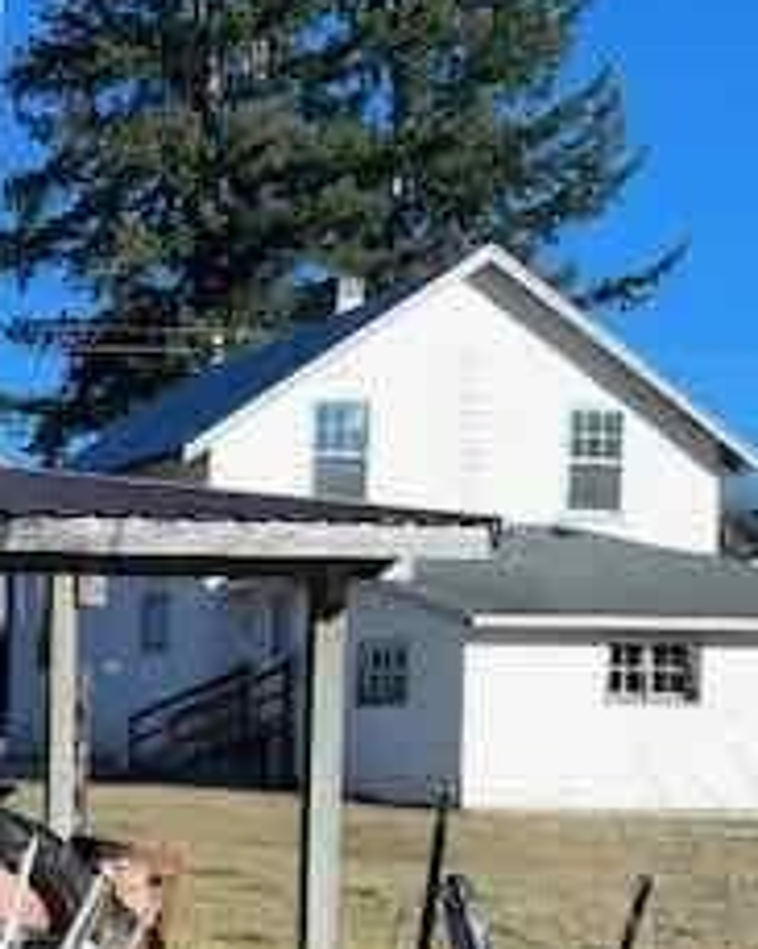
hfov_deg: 18.6
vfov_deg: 26.1
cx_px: -435
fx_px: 1992
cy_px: 808
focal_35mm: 71
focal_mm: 4.2
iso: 32
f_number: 1.6
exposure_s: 1/2747
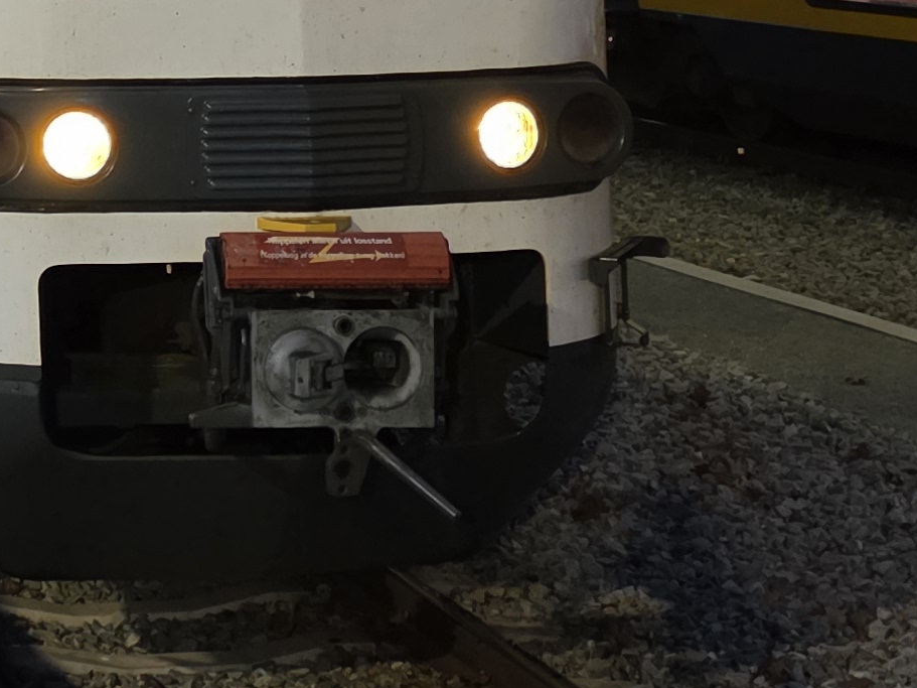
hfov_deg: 18.0
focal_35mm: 101
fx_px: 2675
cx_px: -312
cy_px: -222
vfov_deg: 14.0
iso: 500
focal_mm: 6.3
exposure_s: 1/60
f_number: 1.7
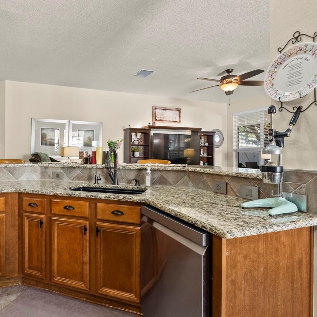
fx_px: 218
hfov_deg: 70.5
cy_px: 154
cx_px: 111
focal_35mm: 21
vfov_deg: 72.1
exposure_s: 1/1.67
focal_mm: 16
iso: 320
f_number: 9
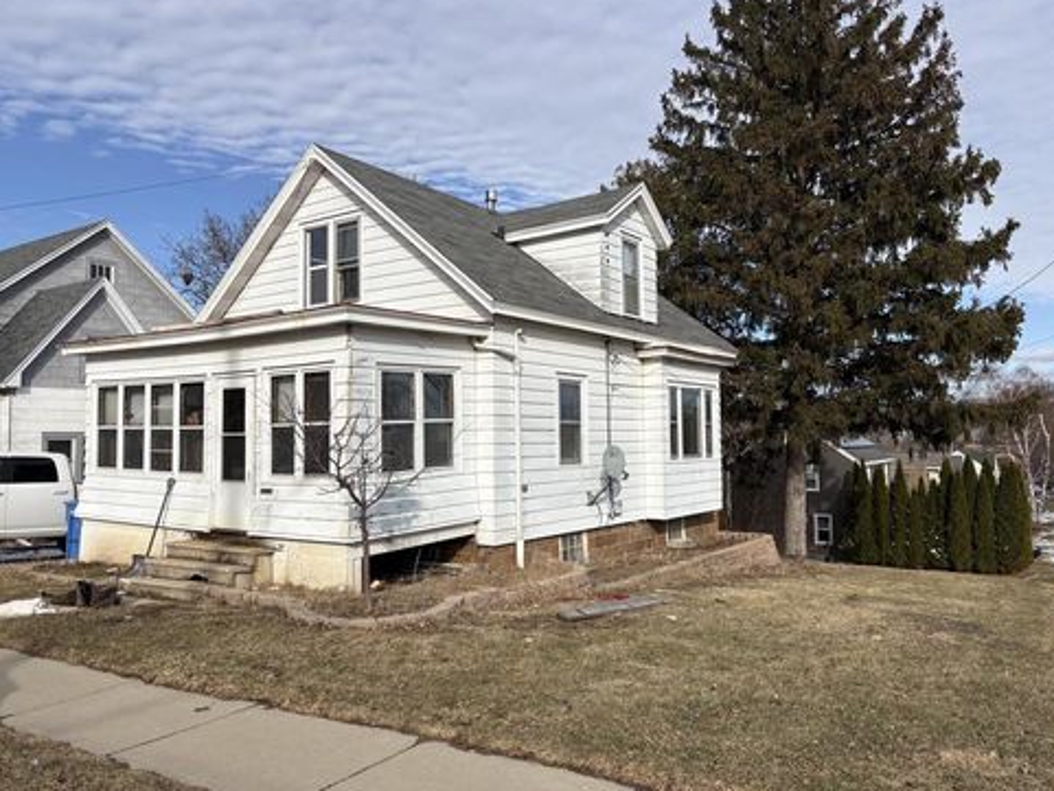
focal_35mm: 27
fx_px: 822
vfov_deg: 51.4
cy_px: 396
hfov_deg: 65.3
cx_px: 546
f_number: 1.6
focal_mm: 5.96
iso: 50
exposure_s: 1/4329
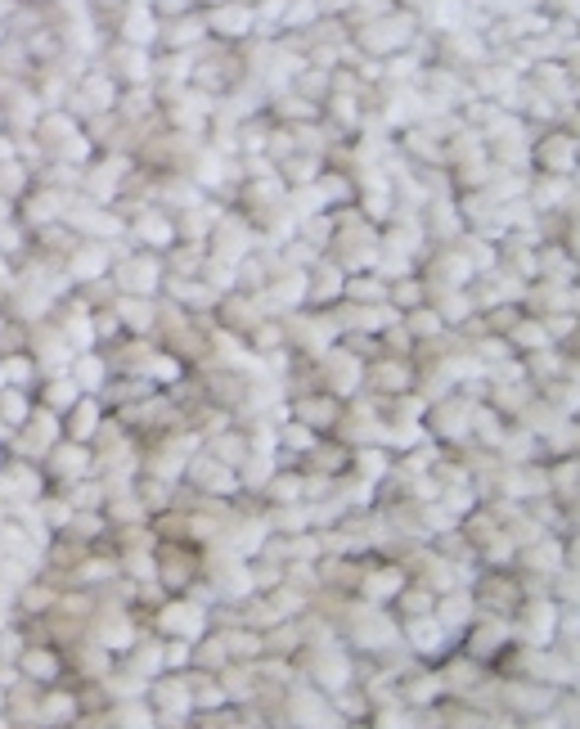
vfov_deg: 12.3
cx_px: -922
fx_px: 3292
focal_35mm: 153
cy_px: -148
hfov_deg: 8.9
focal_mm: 6
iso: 200
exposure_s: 1/17.2
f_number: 2.8
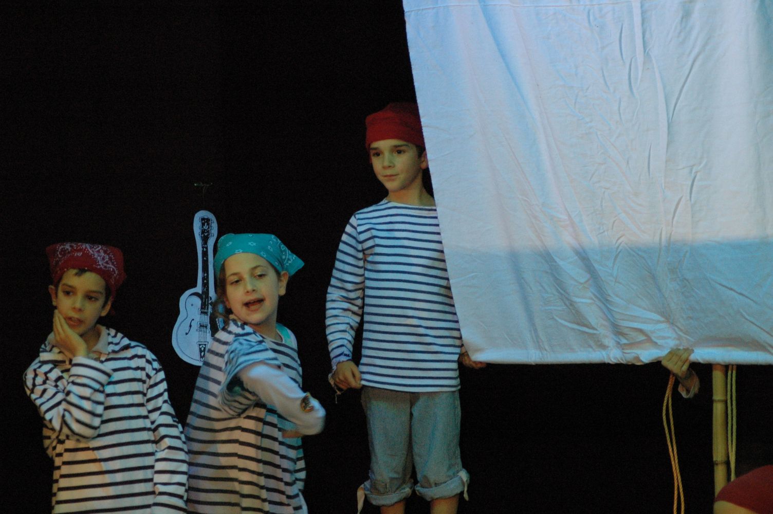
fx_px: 3926
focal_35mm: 183
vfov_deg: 7.5
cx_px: 386
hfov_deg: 11.2
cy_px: 257
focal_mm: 122
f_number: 4.2
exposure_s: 1/40
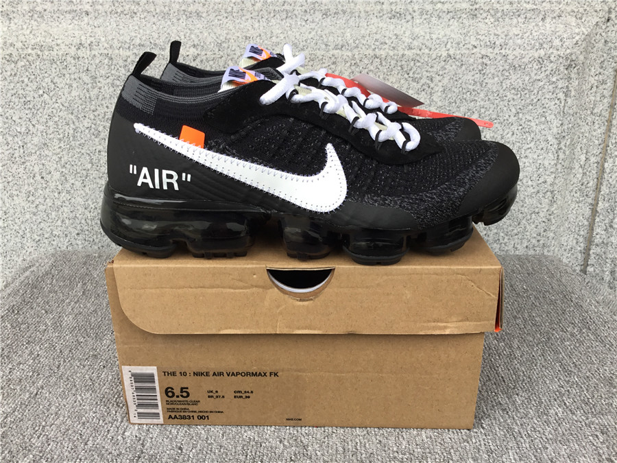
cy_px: 232
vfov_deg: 45.4
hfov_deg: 58.4
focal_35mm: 31
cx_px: 308
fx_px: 553
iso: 32
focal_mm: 3.3
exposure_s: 1/50
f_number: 2.4
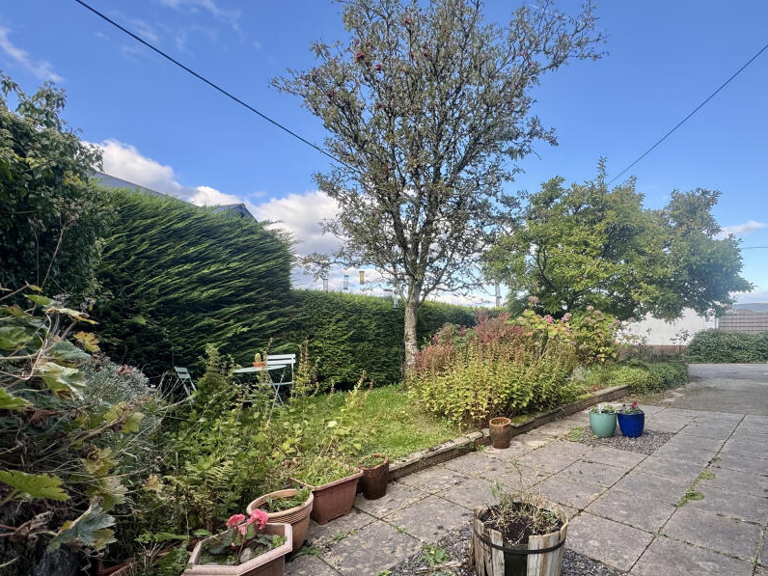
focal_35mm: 18
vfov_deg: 71.2
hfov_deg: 86.7
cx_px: 459
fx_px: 399
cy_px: 330
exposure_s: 1/354
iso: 40
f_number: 2.2
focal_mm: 2.22
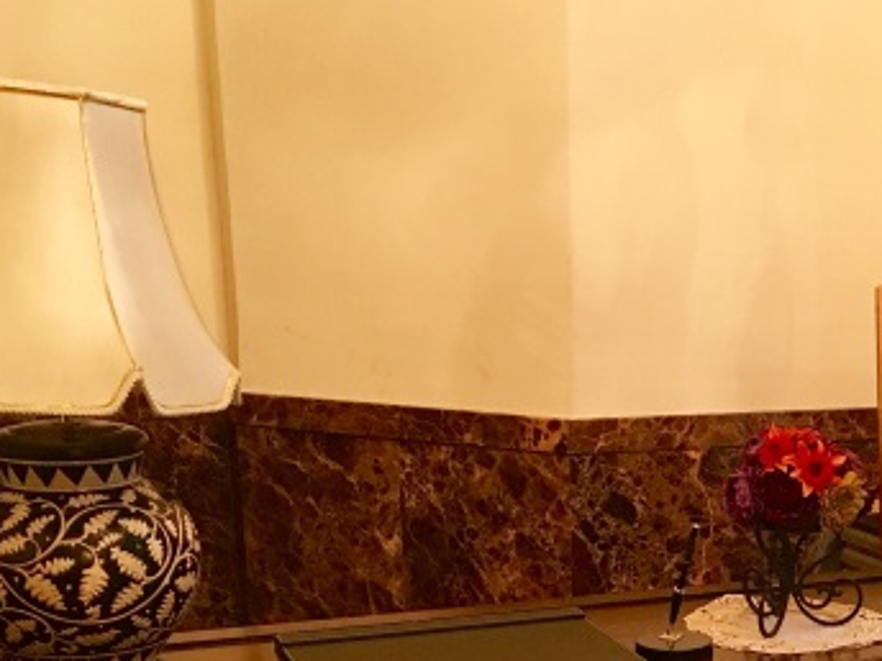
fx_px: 1529
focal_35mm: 60
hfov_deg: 30.6
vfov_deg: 23.5
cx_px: 815
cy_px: 651
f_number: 2.2
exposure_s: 1/24
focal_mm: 4.15
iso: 200
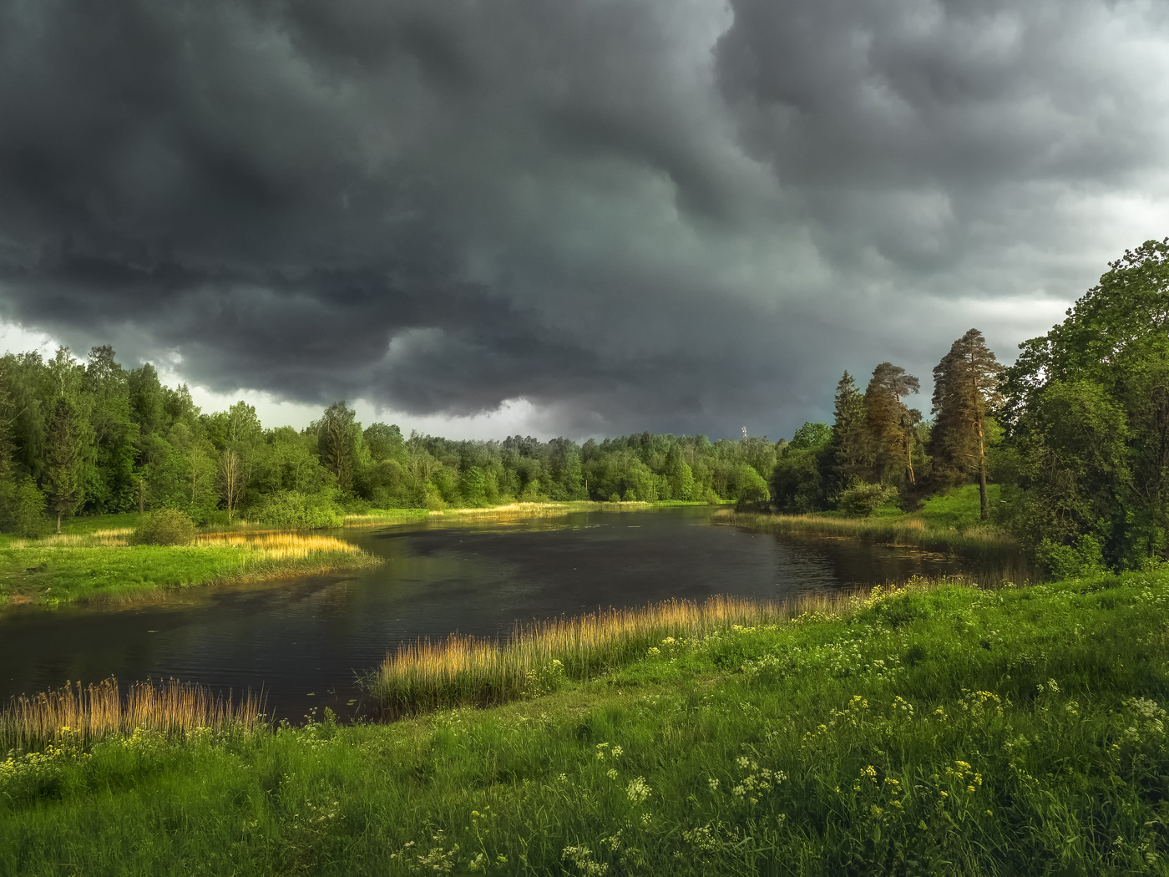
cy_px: 438
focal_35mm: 24
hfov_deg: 71.6
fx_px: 810
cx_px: 584
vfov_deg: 56.8
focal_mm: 12
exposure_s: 1/25
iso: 320
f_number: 8
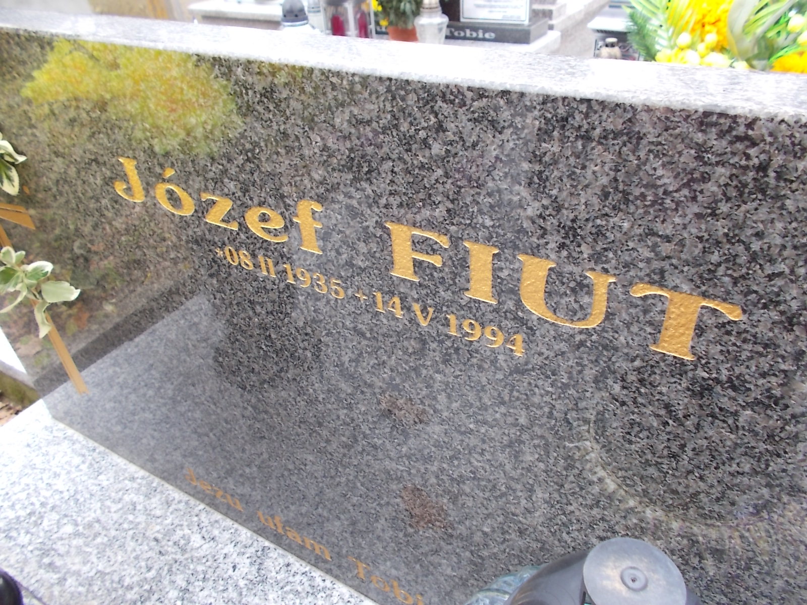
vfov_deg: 53.1
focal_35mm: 26
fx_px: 606
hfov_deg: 67.3
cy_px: 302
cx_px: 404
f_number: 3.2
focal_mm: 4.6
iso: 100
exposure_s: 1/25
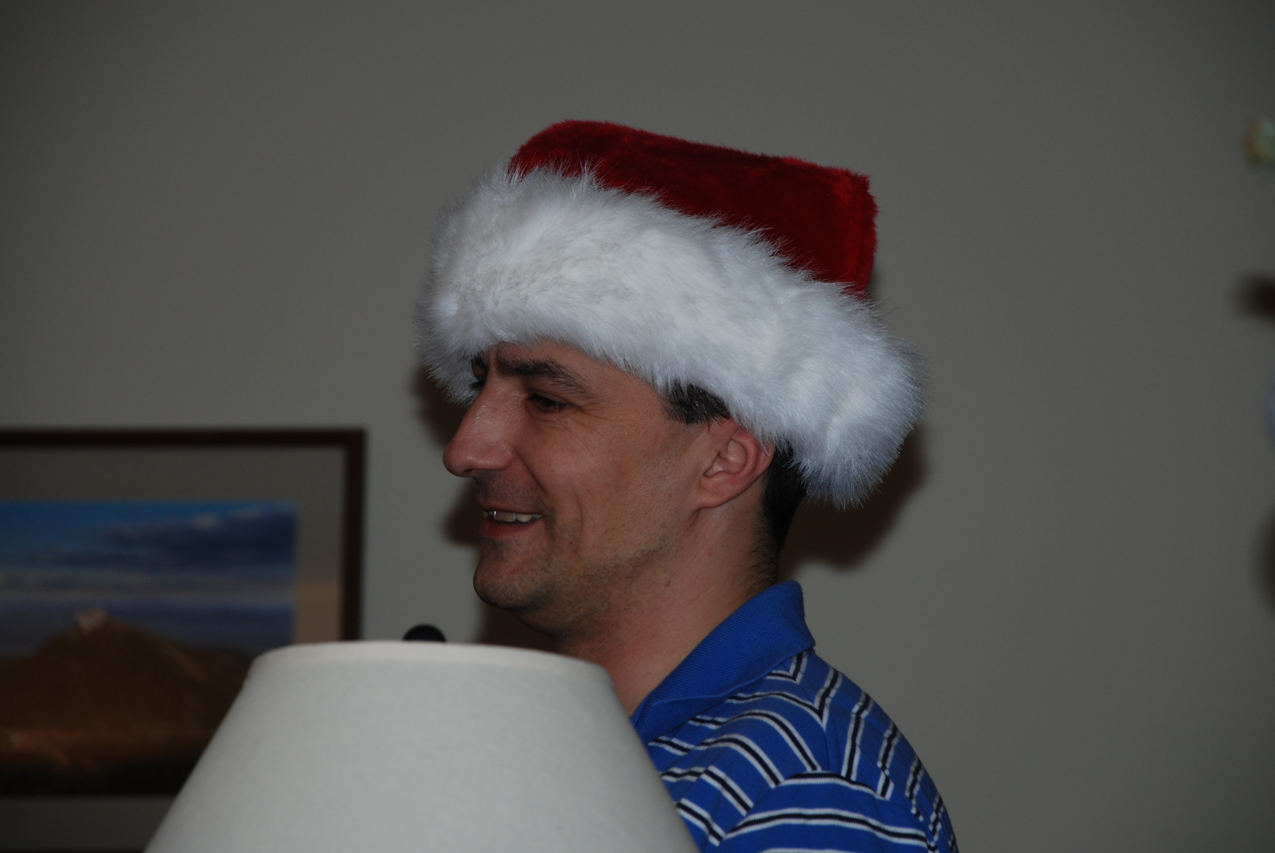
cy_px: 426
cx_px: 635
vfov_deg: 7.4
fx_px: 6560
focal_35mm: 185
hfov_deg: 11.1
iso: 200
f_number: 5.6
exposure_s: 1/60
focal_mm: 120
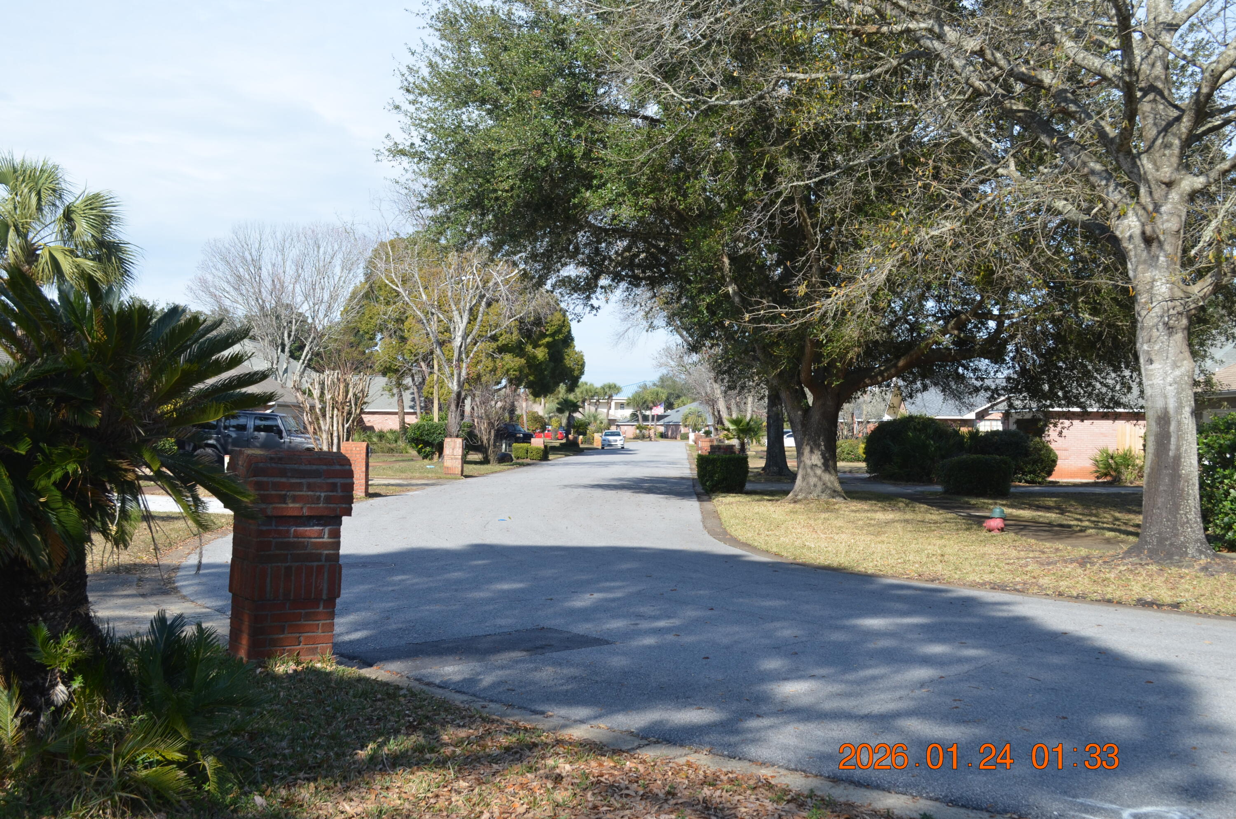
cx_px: 618
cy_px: 410
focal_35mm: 39
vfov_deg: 34.1
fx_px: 1336
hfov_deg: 49.6
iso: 160
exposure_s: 1/250
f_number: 8
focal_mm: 26
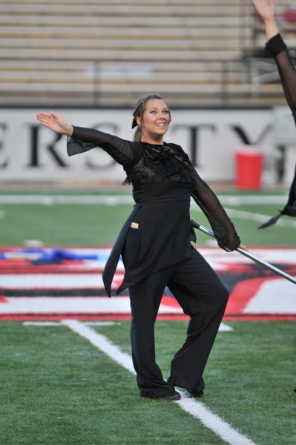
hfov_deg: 4.6
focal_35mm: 300
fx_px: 3706
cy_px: 222
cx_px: 148
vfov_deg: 6.9
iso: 200
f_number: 2.8
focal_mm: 200
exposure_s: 1/250
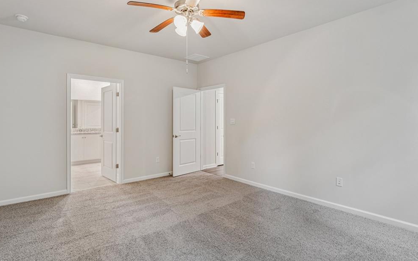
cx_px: 207
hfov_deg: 91.1
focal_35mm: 18
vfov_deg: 65.0
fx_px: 205
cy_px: 122
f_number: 6.3
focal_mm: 17
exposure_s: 1/2
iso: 320
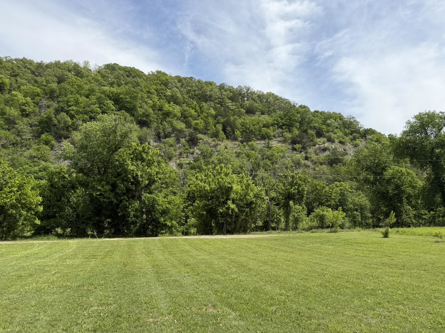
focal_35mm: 24
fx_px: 309
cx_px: 222
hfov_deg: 71.6
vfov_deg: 56.8
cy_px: 166
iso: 80
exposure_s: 1/4673
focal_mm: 6.76
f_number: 1.78
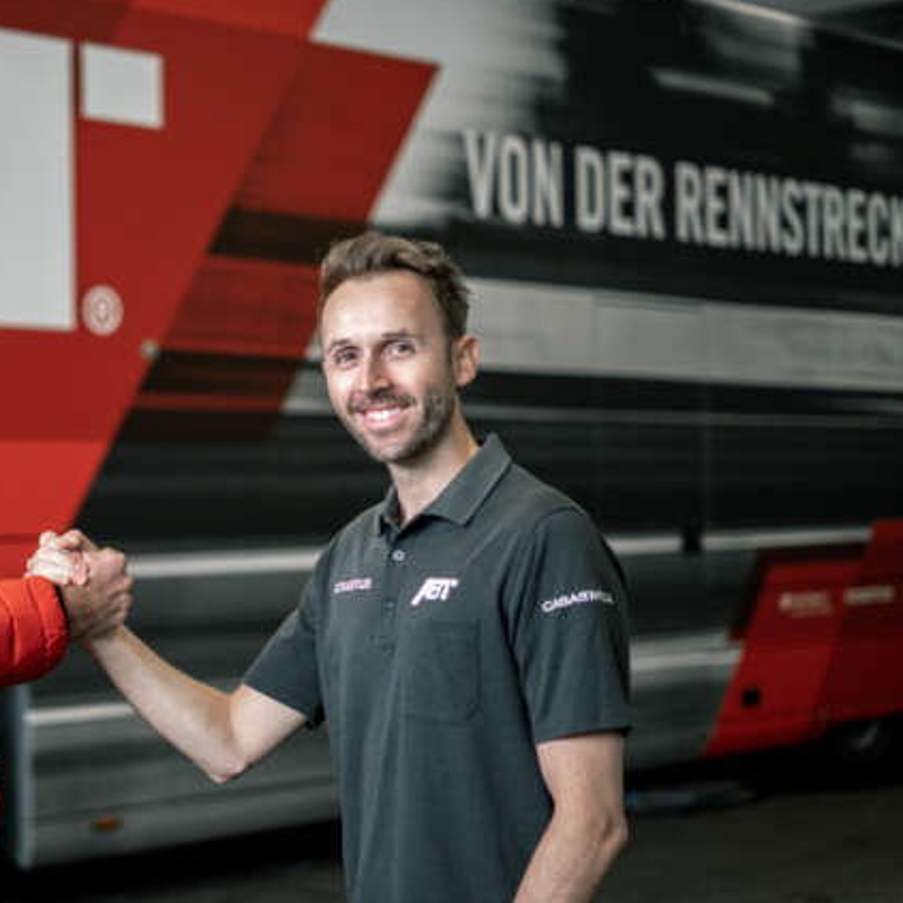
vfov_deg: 24.7
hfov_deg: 24.3
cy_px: 481
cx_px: 184
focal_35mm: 70
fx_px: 2066
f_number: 1.8
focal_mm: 50
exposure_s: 1/160
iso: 500
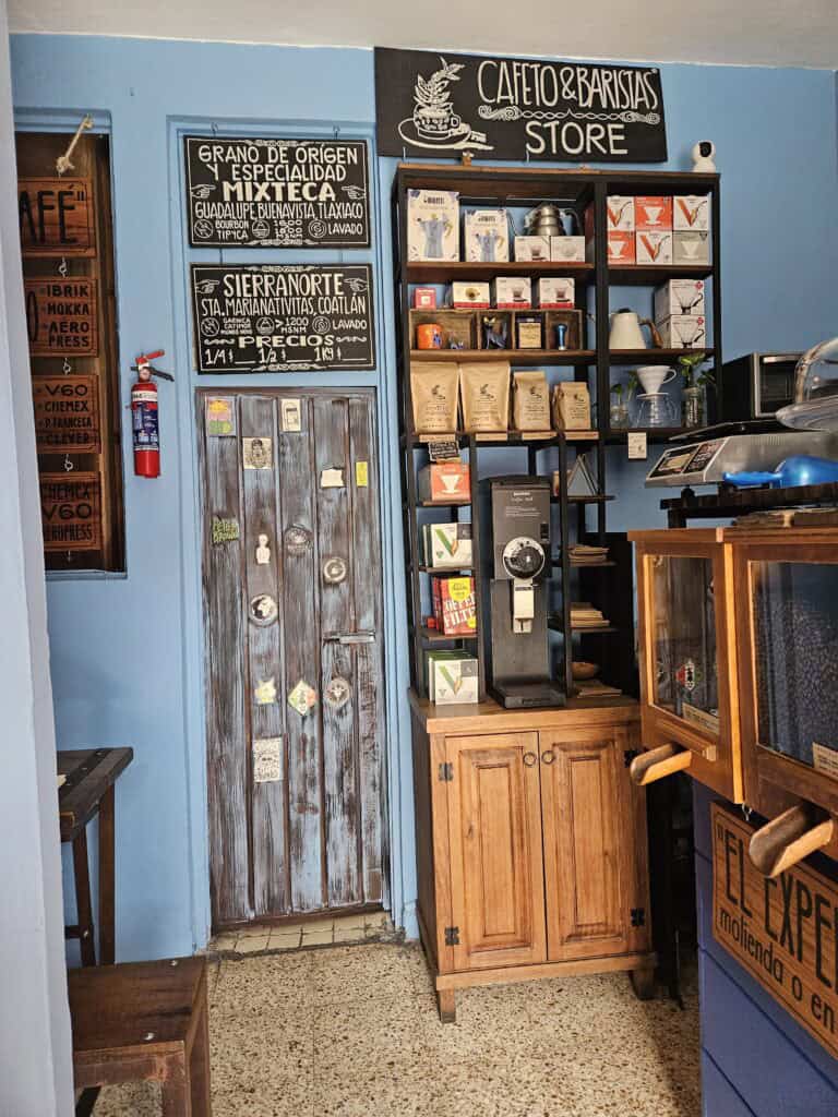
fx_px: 742
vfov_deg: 73.9
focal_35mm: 23
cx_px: 419
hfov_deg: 58.9
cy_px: 558
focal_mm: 5.4
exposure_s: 1/240
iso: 640
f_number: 1.8
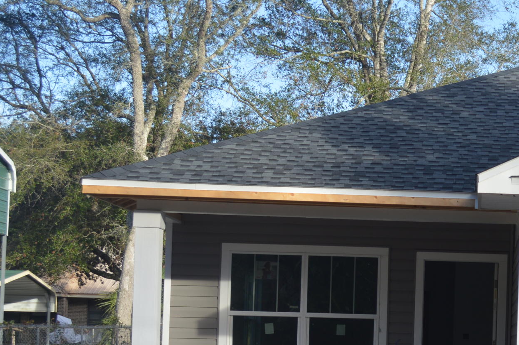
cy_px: 283
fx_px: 1556
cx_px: 584
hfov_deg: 18.2
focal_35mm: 108
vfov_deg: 12.6
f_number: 5.6
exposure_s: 1/125
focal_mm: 30
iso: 100
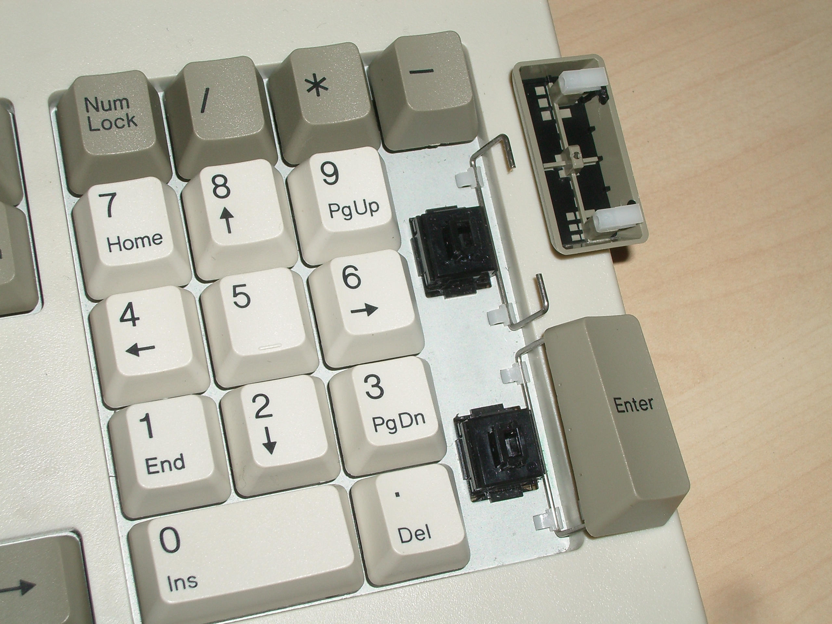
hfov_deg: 31.2
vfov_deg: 23.7
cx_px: 416
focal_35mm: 62
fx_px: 1490
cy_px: 312
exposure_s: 1/60
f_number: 5.6
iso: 80
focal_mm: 10.2
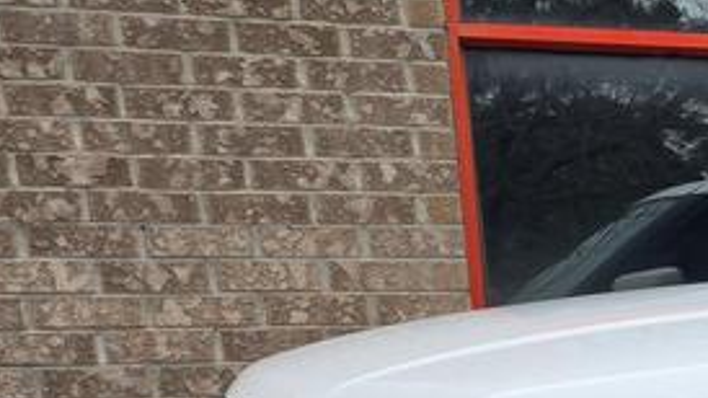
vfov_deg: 10.0
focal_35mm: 117
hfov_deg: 14.7
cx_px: 1463
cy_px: 594
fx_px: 2196
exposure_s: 1/2271
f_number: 1.7
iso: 80
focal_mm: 6.25
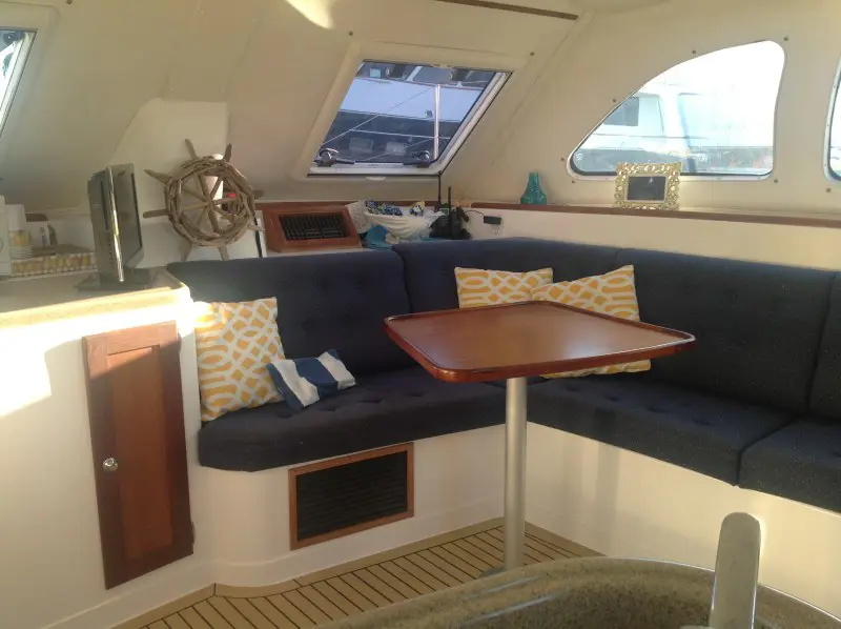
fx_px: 849
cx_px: 420
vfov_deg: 40.6
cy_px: 314
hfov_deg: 52.7
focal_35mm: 35
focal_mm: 4.28
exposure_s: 1/139
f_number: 2.4
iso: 50
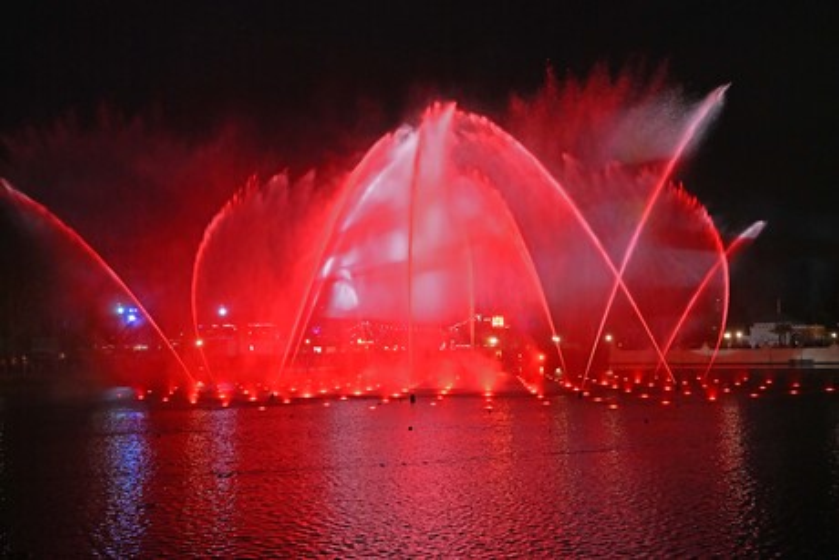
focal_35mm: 39
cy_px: 280
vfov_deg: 34.2
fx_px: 909
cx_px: 420
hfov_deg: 49.5
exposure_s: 1/30
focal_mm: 39
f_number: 5
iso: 4500
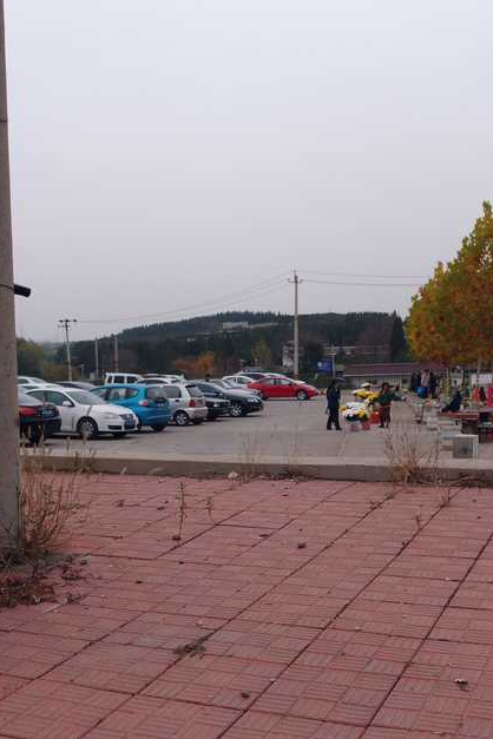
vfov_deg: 43.6
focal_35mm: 45
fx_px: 924
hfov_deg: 29.8
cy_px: 367
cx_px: 280
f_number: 3.2
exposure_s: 1/400
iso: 100
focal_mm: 6.87
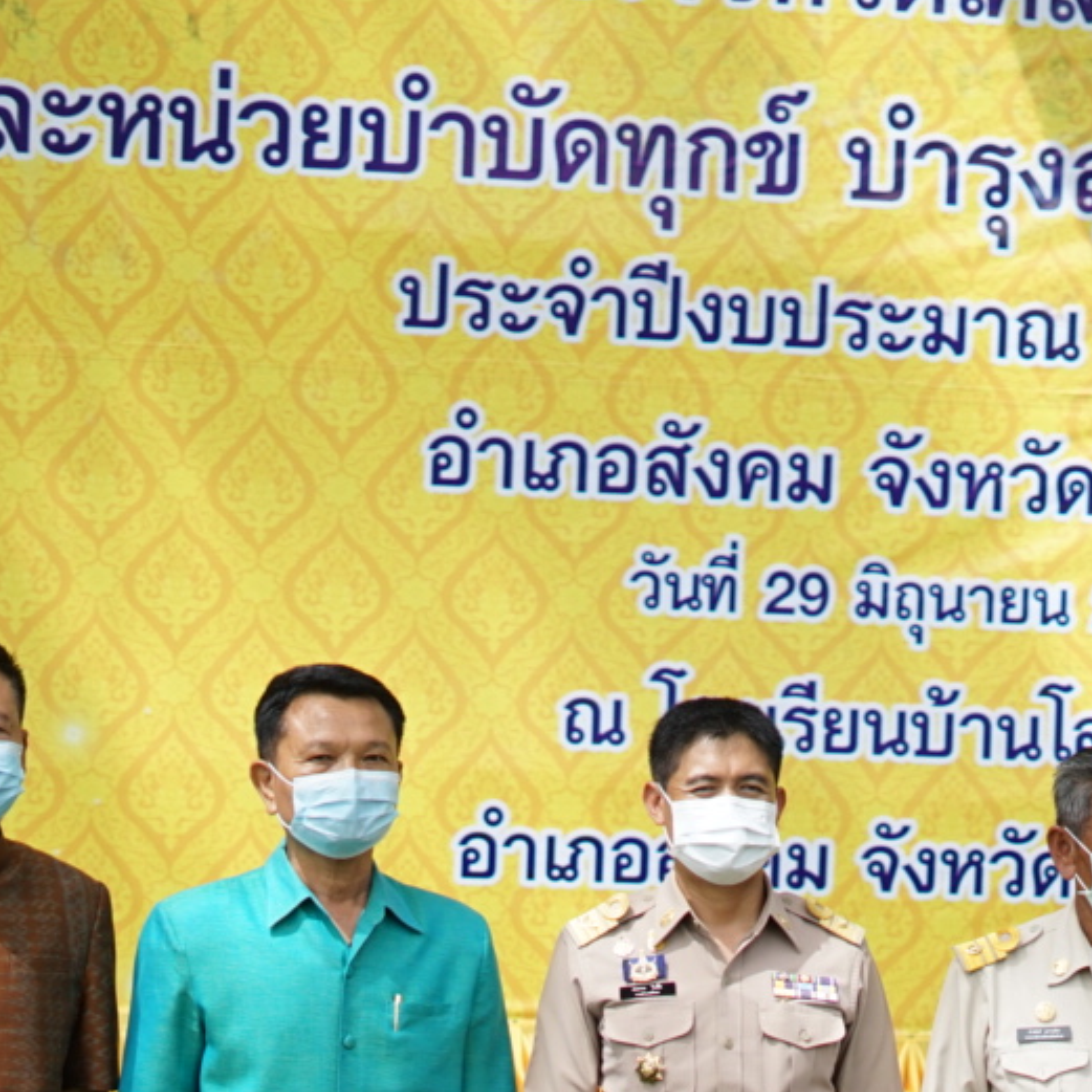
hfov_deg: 13.1
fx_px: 4711
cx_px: 1082
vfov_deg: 13.1
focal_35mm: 132
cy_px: 1075
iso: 400
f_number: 2
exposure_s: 1/5000
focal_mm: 50
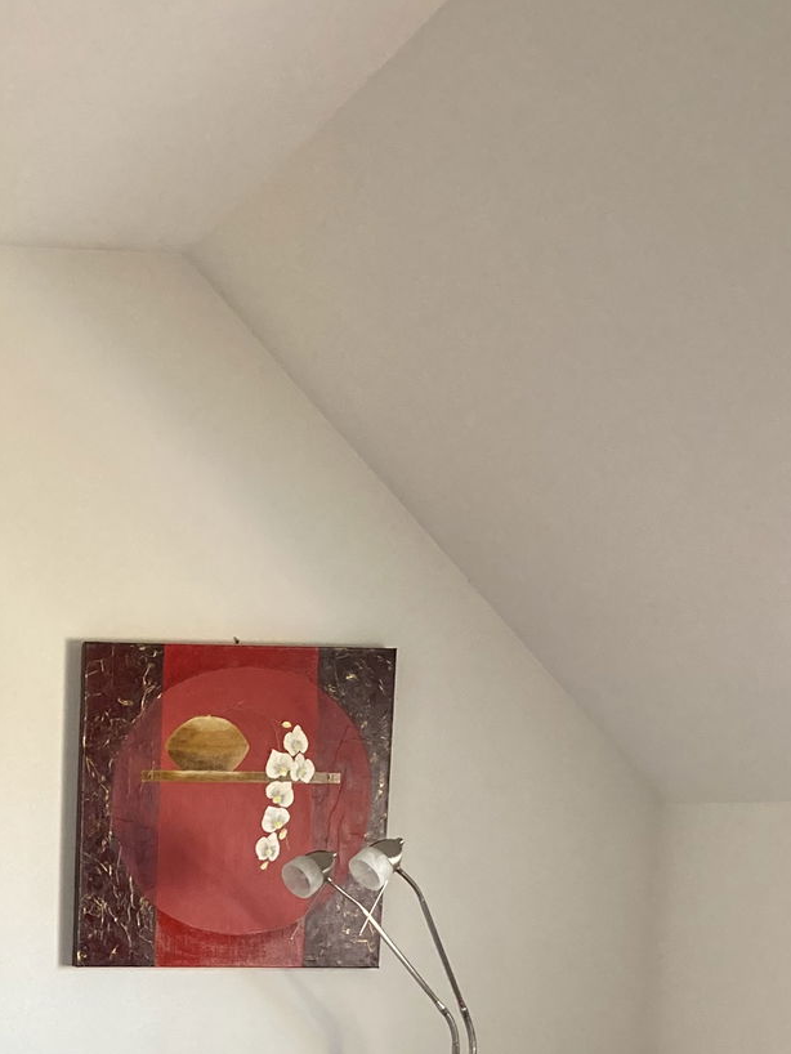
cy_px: 1176
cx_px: -107
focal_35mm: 73
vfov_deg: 24.7
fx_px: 2223
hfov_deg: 19.2
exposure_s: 1/60
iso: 125
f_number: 1.8
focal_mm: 3.99
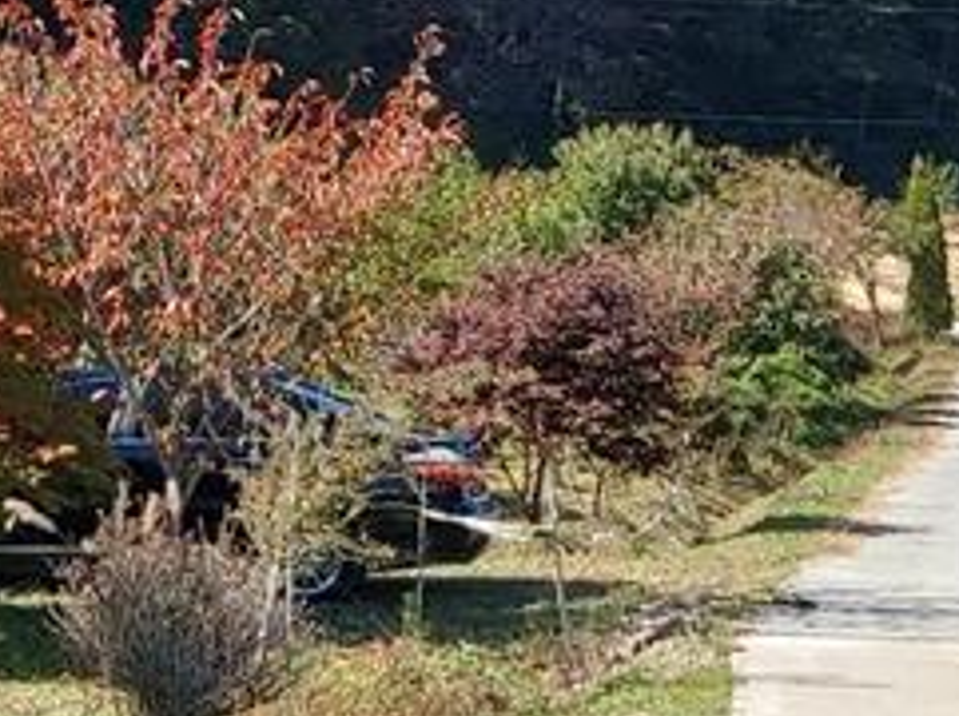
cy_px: -286
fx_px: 3679
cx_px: -159
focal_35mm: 133
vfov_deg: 10.8
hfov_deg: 14.4
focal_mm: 4.58
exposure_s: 1/920
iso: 50
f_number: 2
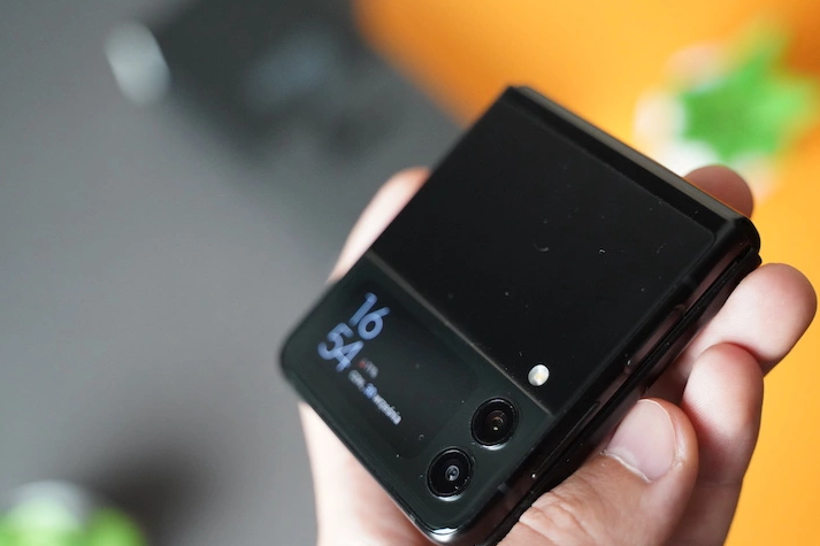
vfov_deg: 24.6
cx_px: 411
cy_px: 301
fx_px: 1252
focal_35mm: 55
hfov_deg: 36.3
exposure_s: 1/160
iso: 6400
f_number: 2.8
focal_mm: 49
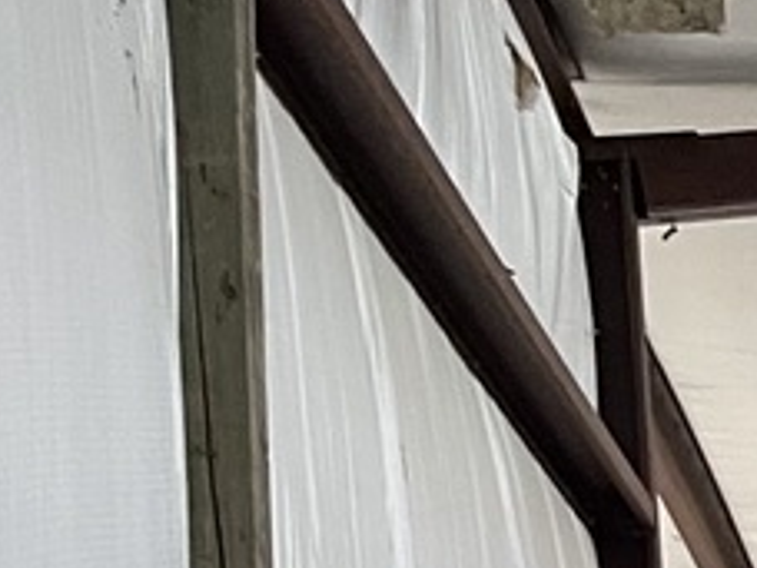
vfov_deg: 7.9
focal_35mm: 158
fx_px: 3455
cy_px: 1774
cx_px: 2098
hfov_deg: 10.1
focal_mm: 5.1
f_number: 1.6
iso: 200
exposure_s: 1/60
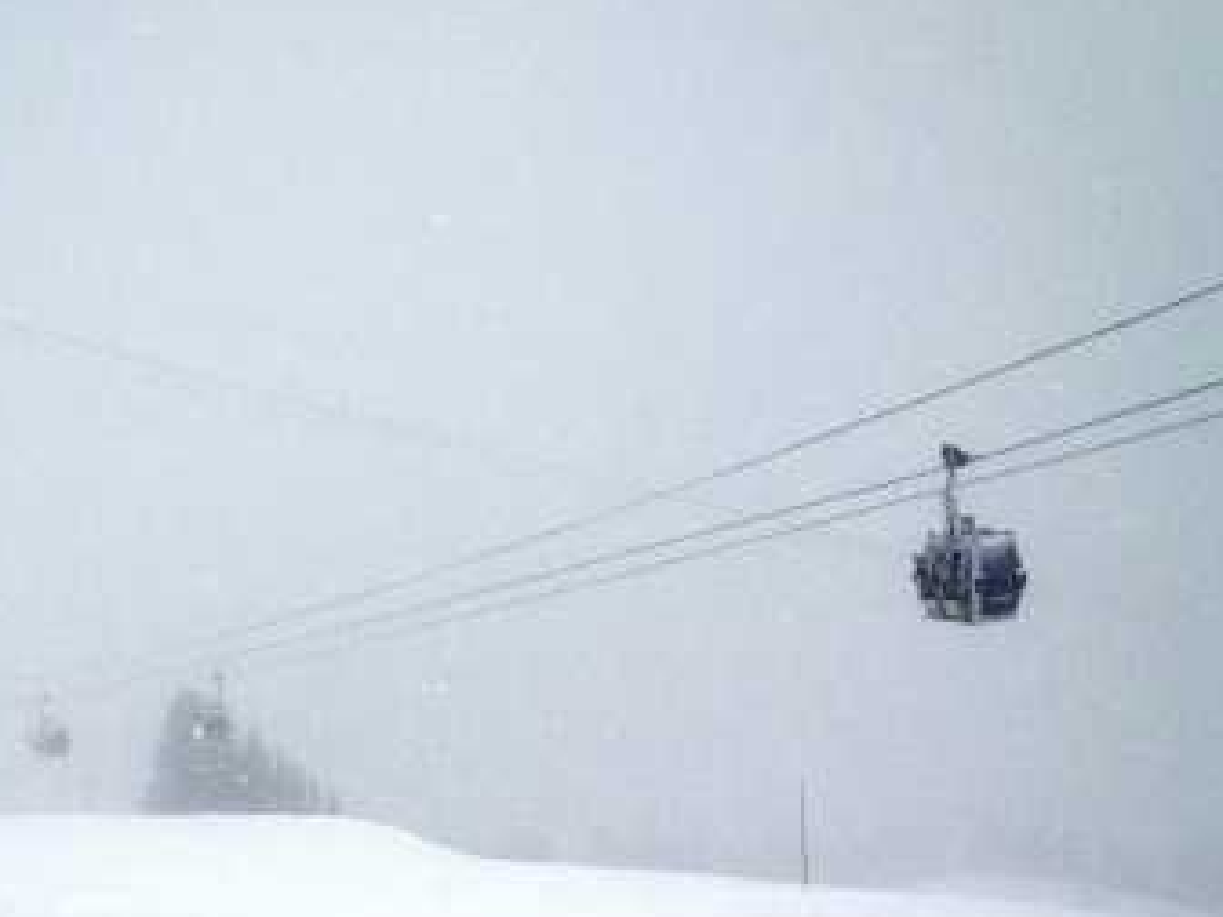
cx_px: 422
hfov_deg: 37.8
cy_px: 579
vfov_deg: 29.0
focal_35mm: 50
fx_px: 1767
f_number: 2.4
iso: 64
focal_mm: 4.28
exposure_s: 1/2208
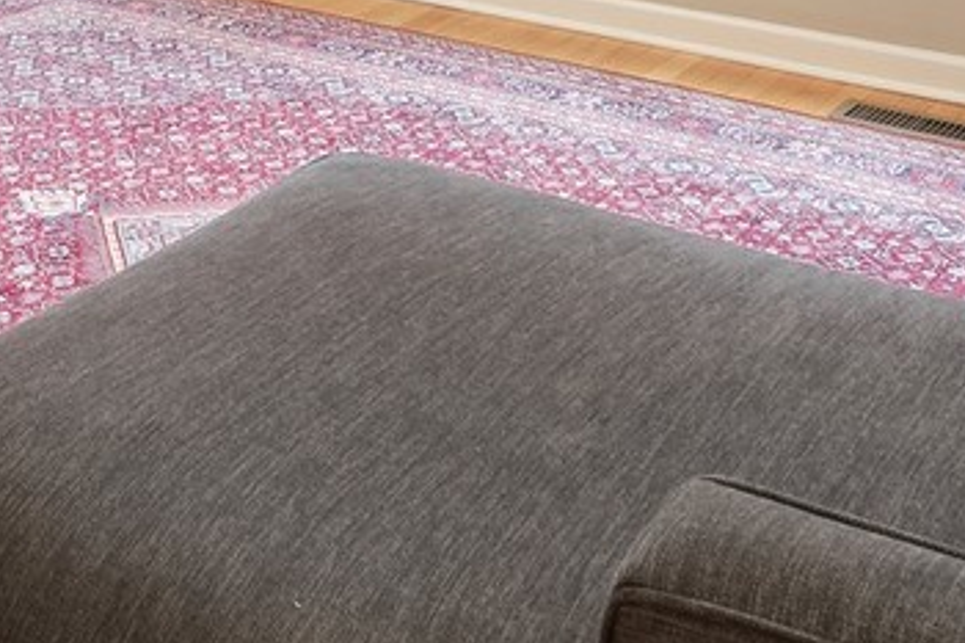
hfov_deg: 29.7
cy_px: -486
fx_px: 1741
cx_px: 105
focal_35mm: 65
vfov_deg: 17.4
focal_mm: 14
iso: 100
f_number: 10
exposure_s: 1/2
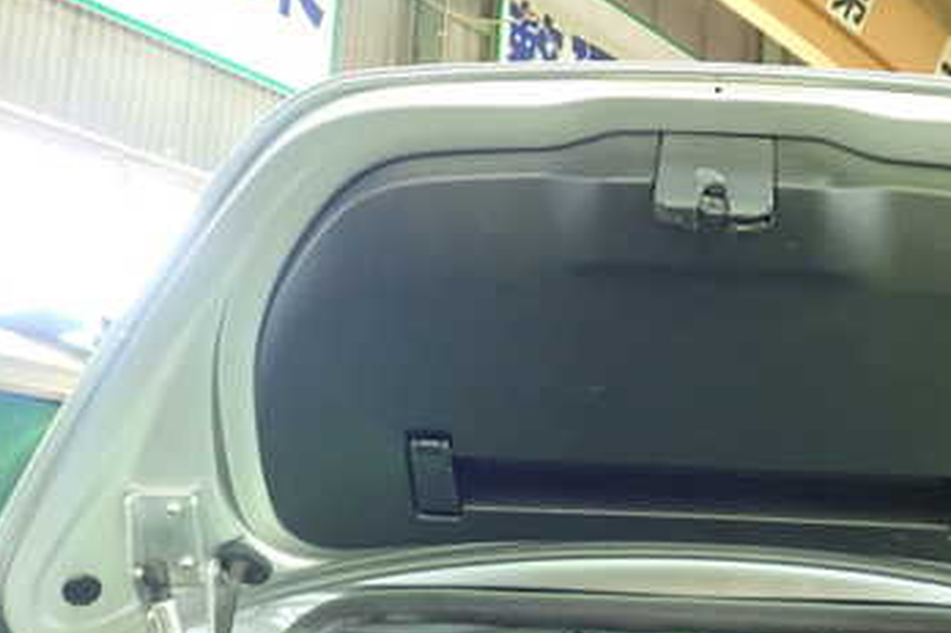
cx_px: 704
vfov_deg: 24.8
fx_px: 1426
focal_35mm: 54
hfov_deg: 36.1
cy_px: 455
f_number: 2.3
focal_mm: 5.5
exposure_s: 1/50
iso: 800
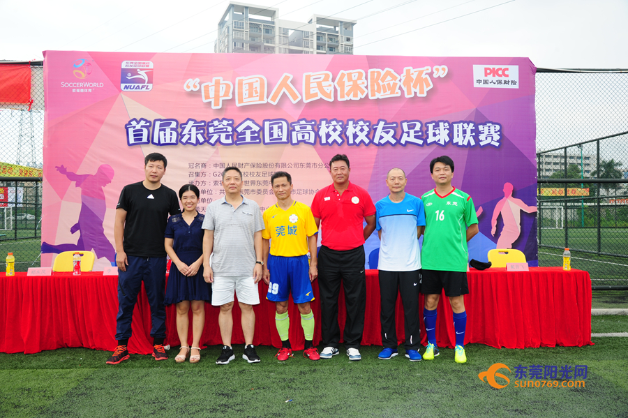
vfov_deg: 43.6
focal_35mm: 30
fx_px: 523
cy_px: 209
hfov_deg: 62.0
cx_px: 314
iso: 400
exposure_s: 1/200
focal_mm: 30
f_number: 8
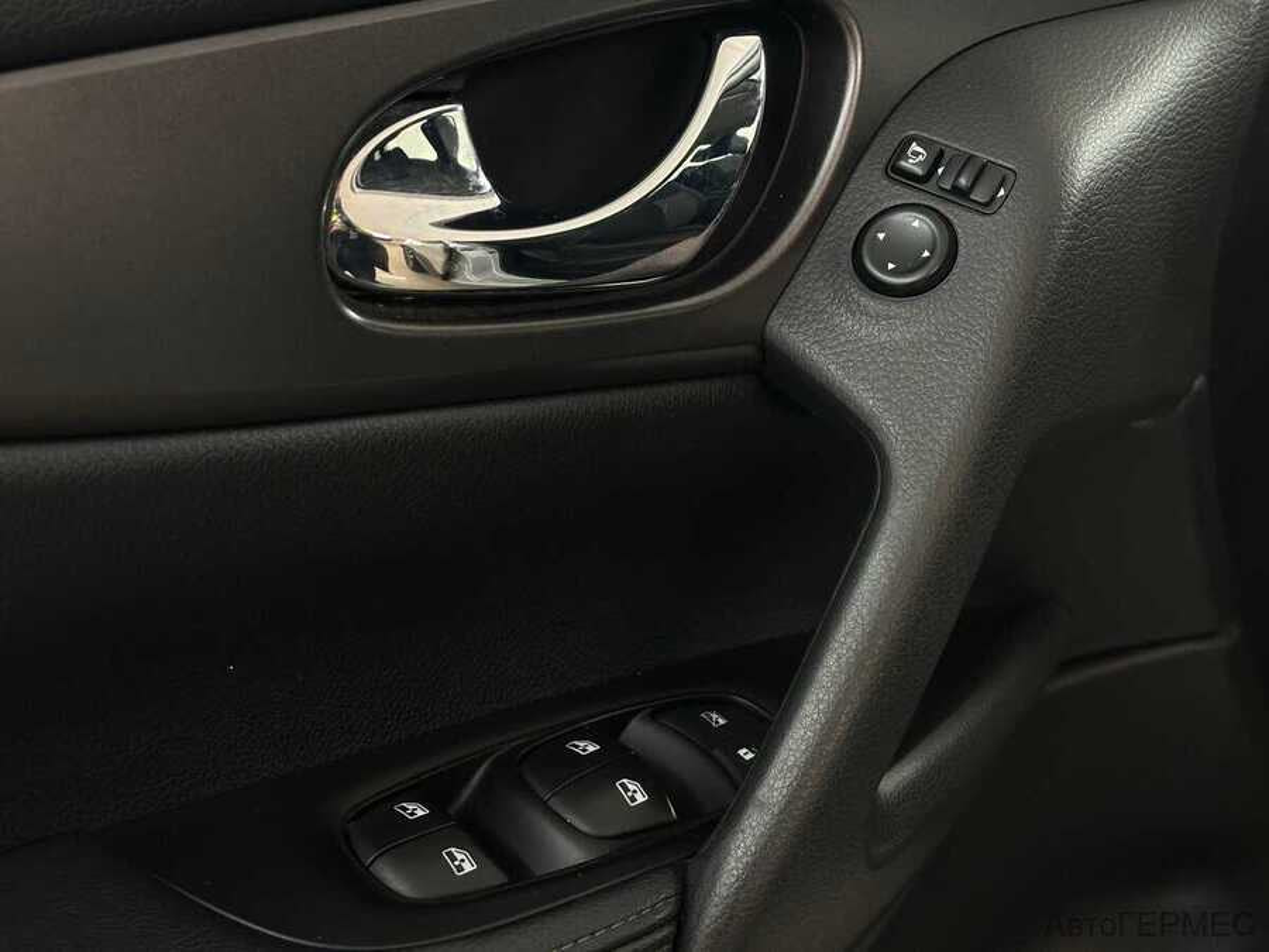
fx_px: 1760
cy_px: 476
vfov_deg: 30.3
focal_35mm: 48
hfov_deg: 39.7
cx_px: 634
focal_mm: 6.86
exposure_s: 1/50
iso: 200
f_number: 1.78
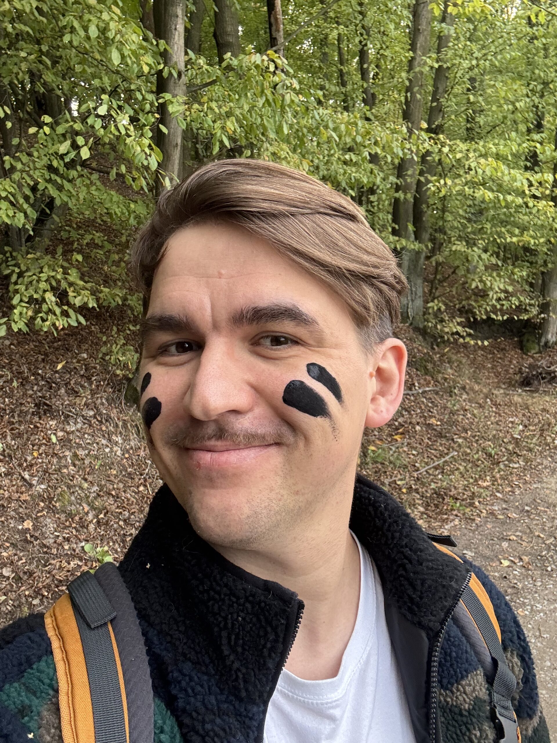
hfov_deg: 46.8
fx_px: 644
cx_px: 278
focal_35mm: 30
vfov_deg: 60.0
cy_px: 372
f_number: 1.9
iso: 40
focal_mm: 2.69
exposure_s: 1/121
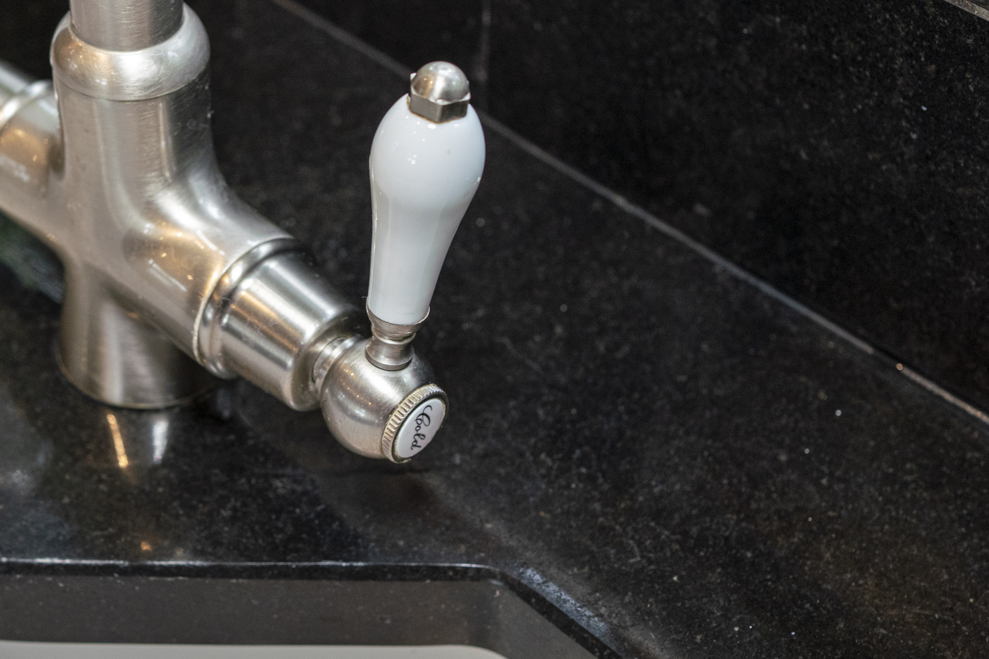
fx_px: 2060
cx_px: 242
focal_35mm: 75
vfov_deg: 18.2
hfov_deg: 26.6
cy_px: 246
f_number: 4.5
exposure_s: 1/100
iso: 800
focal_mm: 35
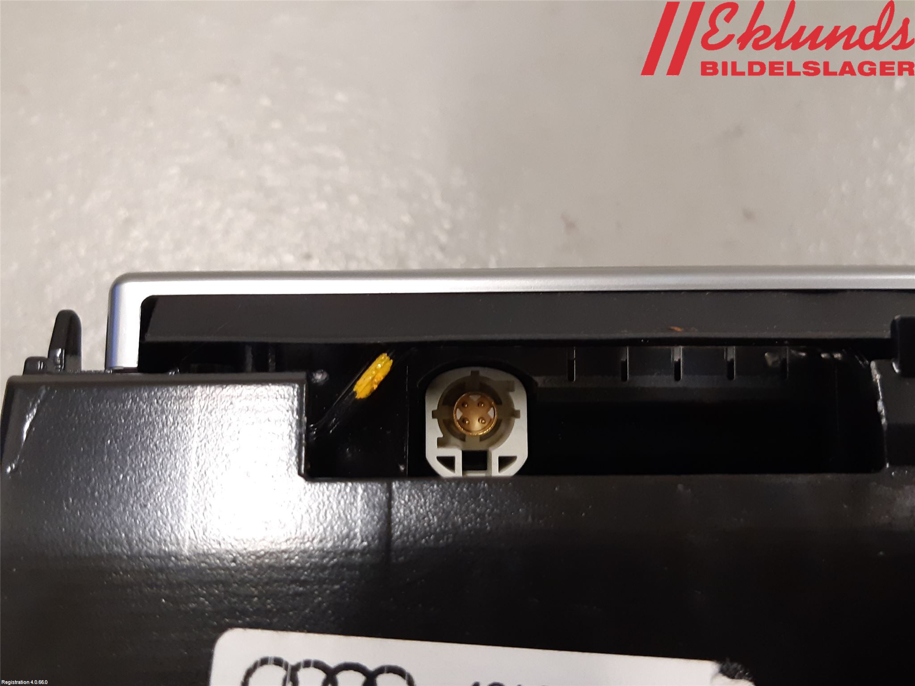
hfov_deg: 67.3
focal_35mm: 26
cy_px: 343
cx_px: 458
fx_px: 687
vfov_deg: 53.1
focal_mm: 3.93
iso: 200
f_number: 1.7
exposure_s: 1/50
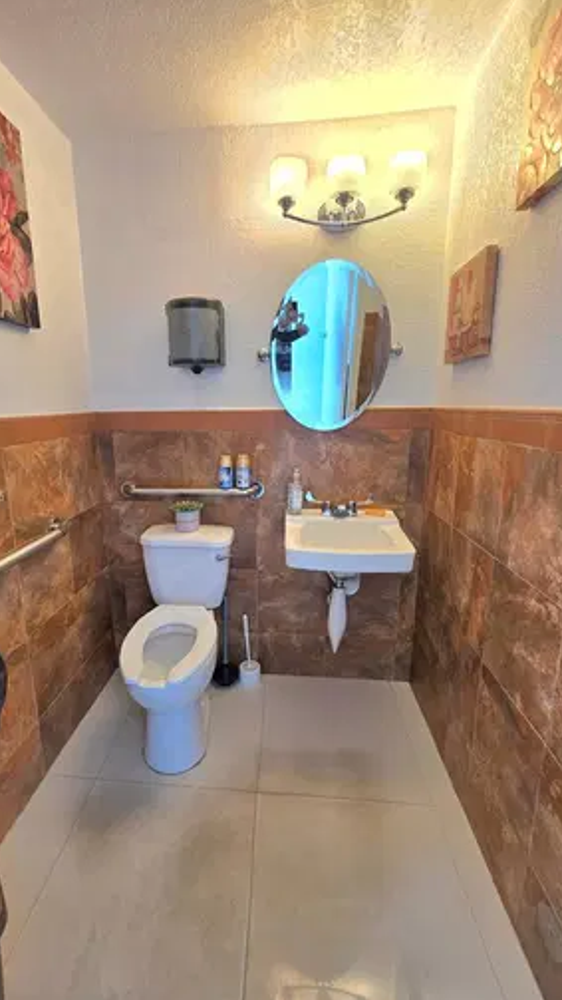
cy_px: 498
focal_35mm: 15
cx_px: 238
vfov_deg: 103.0
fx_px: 397
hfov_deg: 70.1
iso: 64
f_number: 1.9
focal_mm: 2.2
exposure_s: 1/120
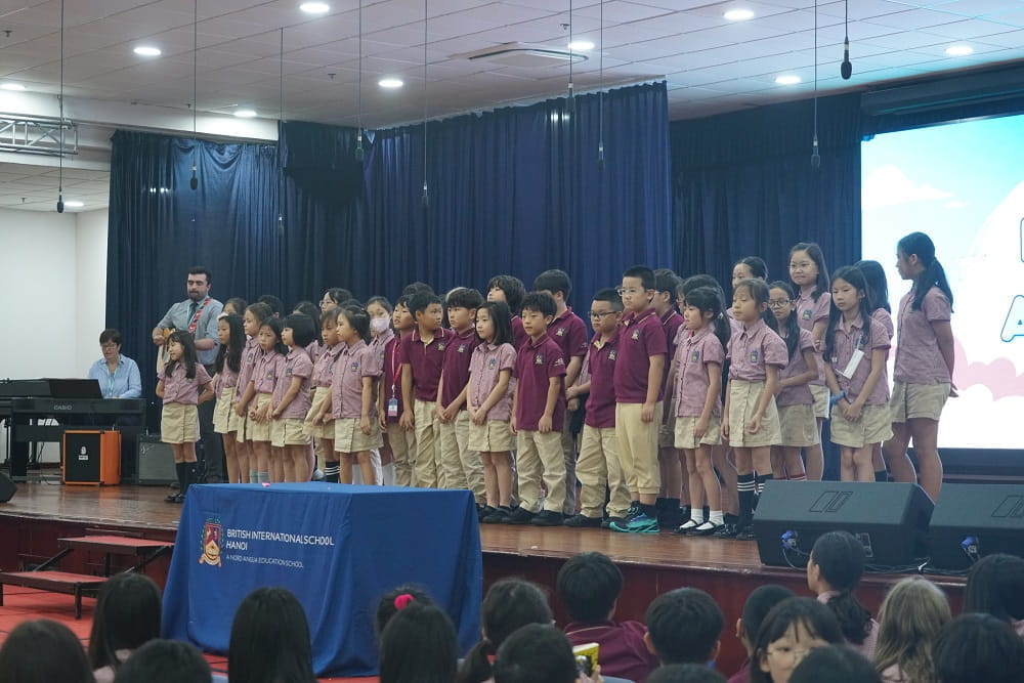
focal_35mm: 70
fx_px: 1991
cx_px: 512
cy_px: 342
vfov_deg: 19.5
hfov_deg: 28.8
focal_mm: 70
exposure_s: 1/160
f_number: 5.6
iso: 4000
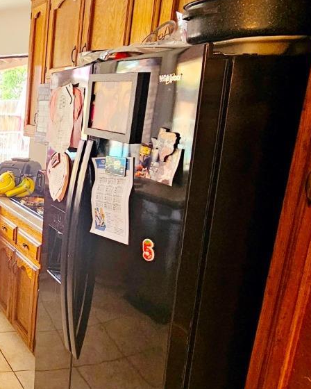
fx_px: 391
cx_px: -95
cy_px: 209
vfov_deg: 52.8
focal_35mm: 34
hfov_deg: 32.4
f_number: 2.2
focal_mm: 2.2
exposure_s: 1/60
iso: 160
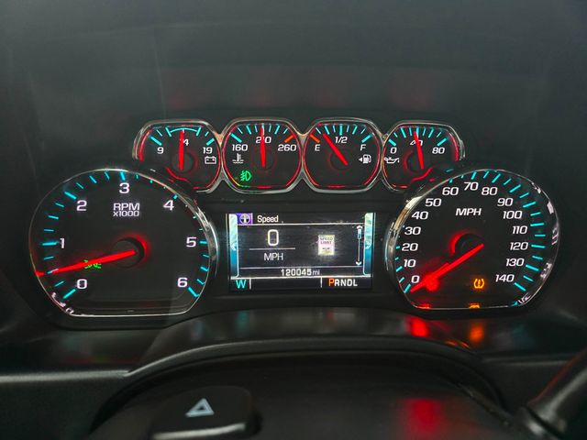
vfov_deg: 58.9
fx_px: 390
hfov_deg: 73.9
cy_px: 220
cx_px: 294
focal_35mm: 23
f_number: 1.7
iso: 640
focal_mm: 6.3
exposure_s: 1/30.5
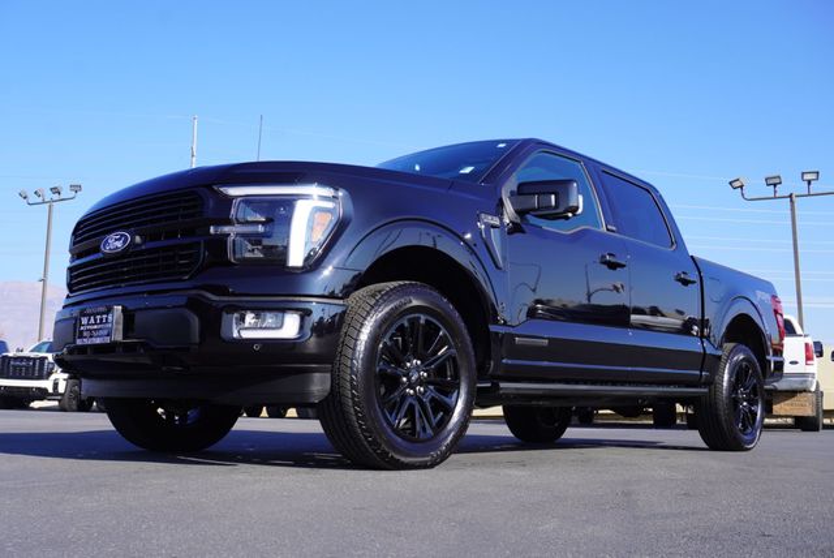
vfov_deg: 36.9
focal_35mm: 36
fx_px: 835
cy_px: 279
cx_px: 417
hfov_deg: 53.1
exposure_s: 1/125
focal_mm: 24
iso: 100
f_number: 9
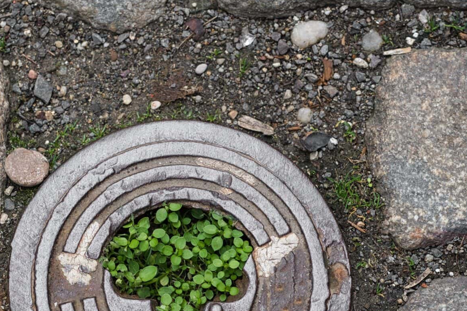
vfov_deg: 7.3
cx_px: 177
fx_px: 2426
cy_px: 293
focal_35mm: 187
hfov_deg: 11.0
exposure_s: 1/100
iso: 500
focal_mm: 85
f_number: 5.6
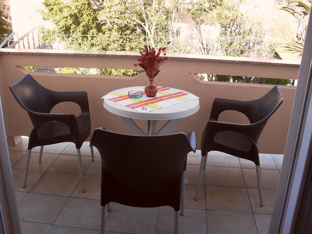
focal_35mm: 35
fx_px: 315
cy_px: 117
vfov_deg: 40.7
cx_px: 156
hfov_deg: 52.6
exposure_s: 1/250
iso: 100
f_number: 3.2
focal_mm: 6.3
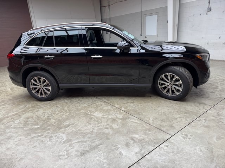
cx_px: 112
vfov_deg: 56.8
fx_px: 156
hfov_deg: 71.6
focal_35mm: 24
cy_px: 84
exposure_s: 1/120
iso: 64
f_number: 1.78
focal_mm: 6.76
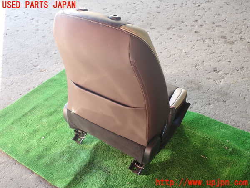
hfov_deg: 51.4
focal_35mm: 36
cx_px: 125
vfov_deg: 39.7
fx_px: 260
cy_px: 94
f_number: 2.5
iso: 200
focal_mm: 6.37
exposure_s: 1/50
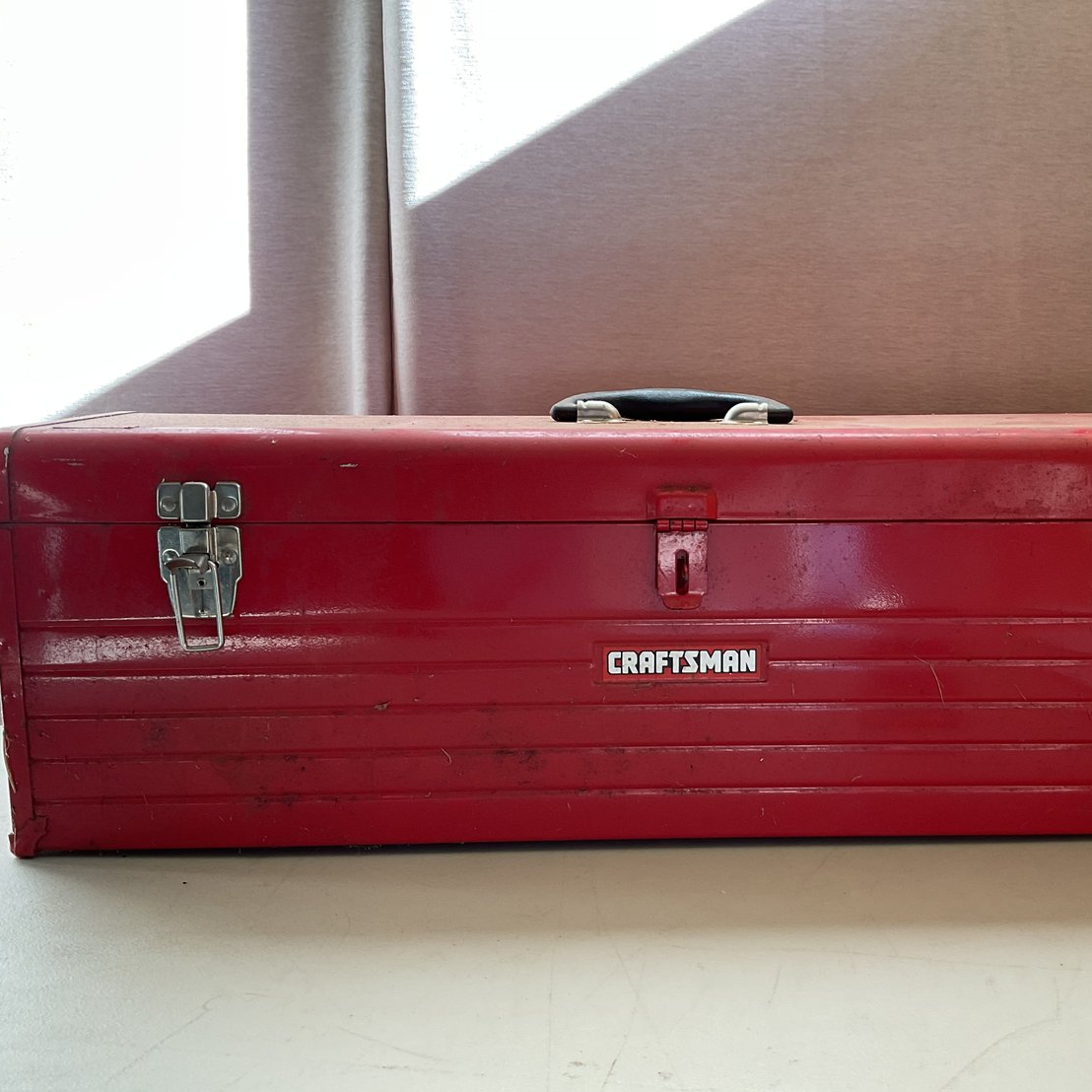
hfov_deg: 46.9
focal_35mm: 35
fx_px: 1249
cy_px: 543
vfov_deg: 47.2
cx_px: 658
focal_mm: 3
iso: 40
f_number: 1.8
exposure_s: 1/120
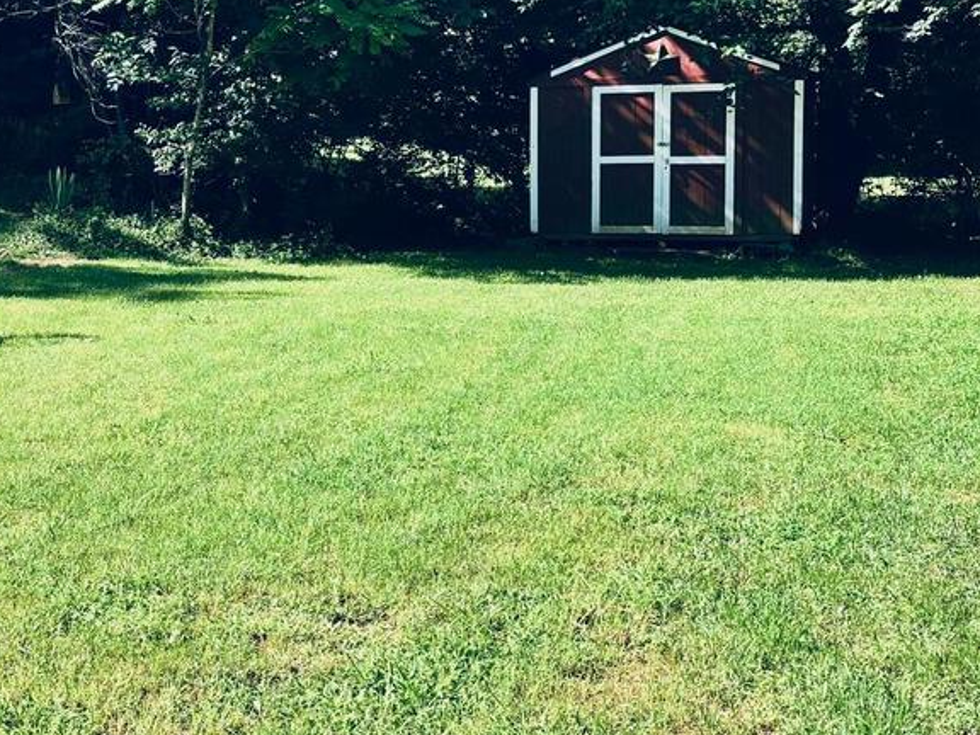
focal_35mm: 65
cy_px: 293
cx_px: -51
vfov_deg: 22.6
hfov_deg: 27.7
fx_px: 1840
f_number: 1.6
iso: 50
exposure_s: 1/1080
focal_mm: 5.96
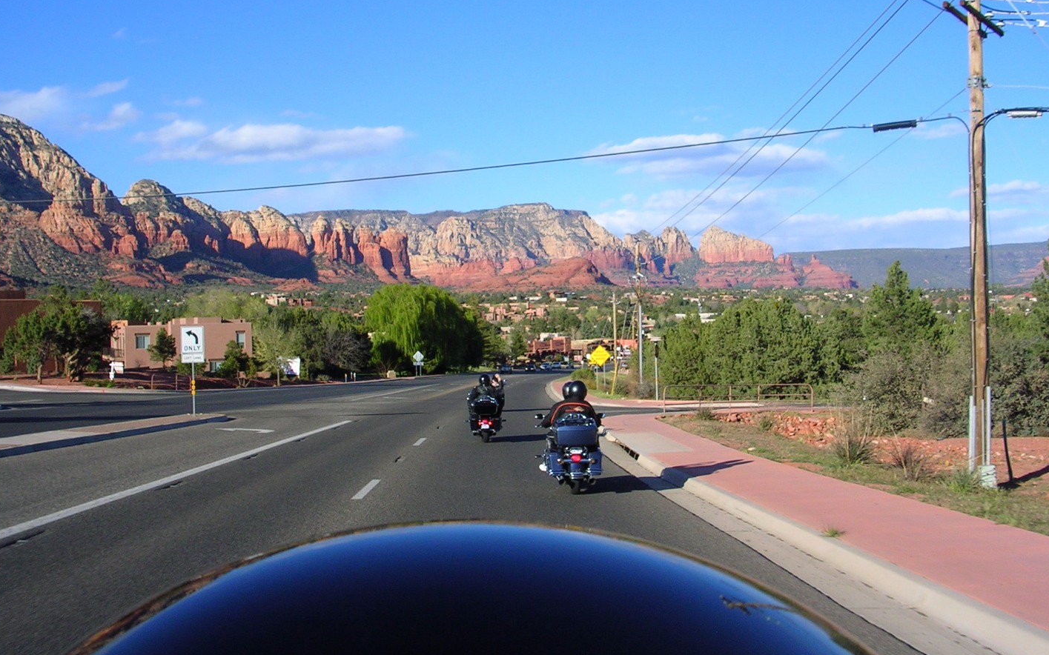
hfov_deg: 48.2
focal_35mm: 41
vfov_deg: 31.2
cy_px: 262
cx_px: 523
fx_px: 1172
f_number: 5.6
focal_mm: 5.8
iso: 50
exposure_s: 1/255
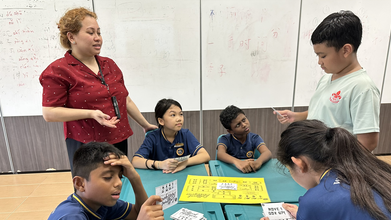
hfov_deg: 69.8
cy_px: 137
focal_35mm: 27
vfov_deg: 42.6
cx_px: 192
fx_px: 280
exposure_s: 1/100
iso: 200
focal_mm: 6.86
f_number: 1.78
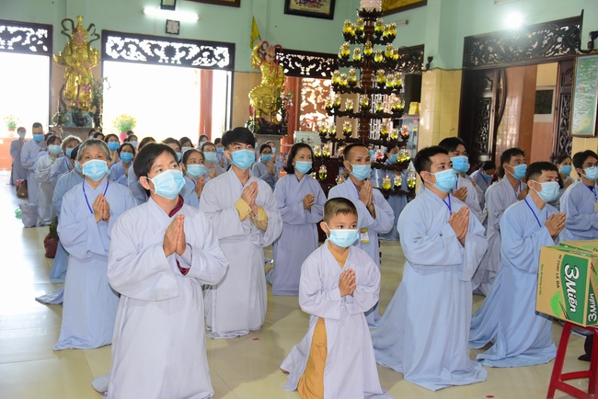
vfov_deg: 35.1
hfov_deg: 50.7
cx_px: 299
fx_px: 631
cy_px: 200
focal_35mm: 38
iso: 640
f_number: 4.5
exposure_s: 1/40
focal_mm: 38
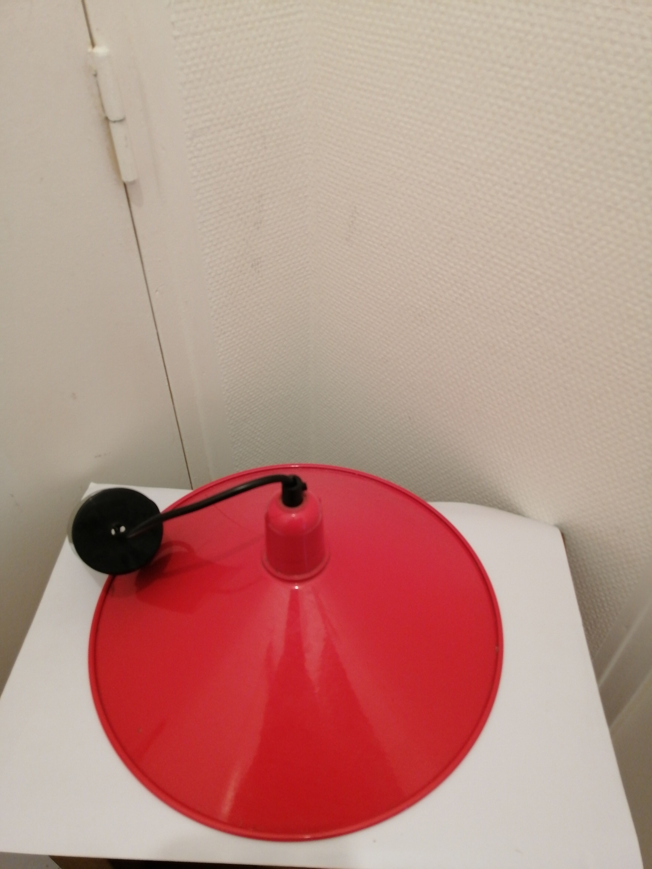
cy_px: 434
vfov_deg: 67.3
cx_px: 326
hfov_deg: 53.1
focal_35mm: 26
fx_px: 653
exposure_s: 1/33.3
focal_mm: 3.96
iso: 250
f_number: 1.8
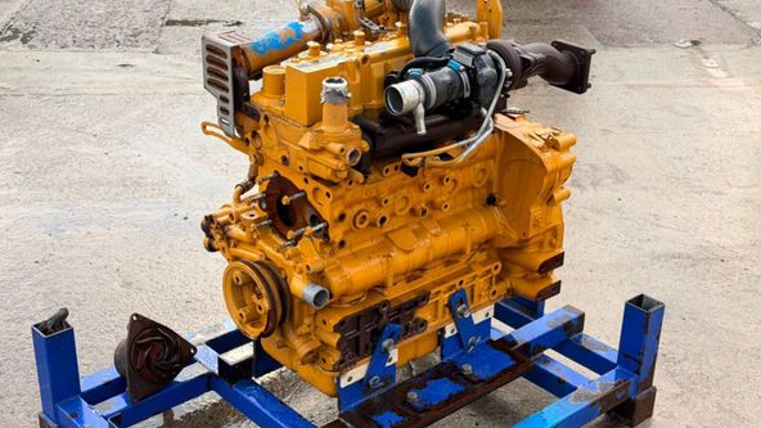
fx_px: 1069
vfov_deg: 22.6
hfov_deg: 39.2
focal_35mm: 53
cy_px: 240
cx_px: 377
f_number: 1.78
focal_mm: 6.76
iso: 64
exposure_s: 1/375
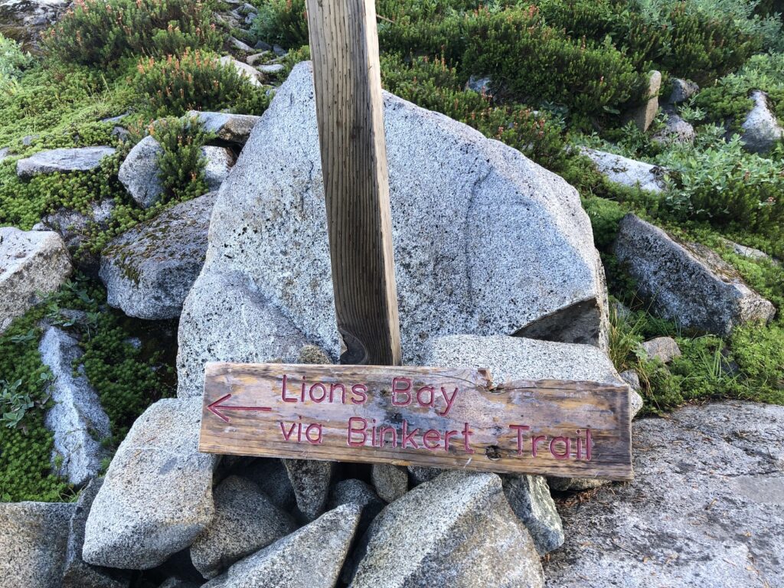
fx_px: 634
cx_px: 392
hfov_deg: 63.4
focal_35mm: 28
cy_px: 294
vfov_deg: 49.7
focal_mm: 3.99
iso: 32
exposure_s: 1/120
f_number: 1.8
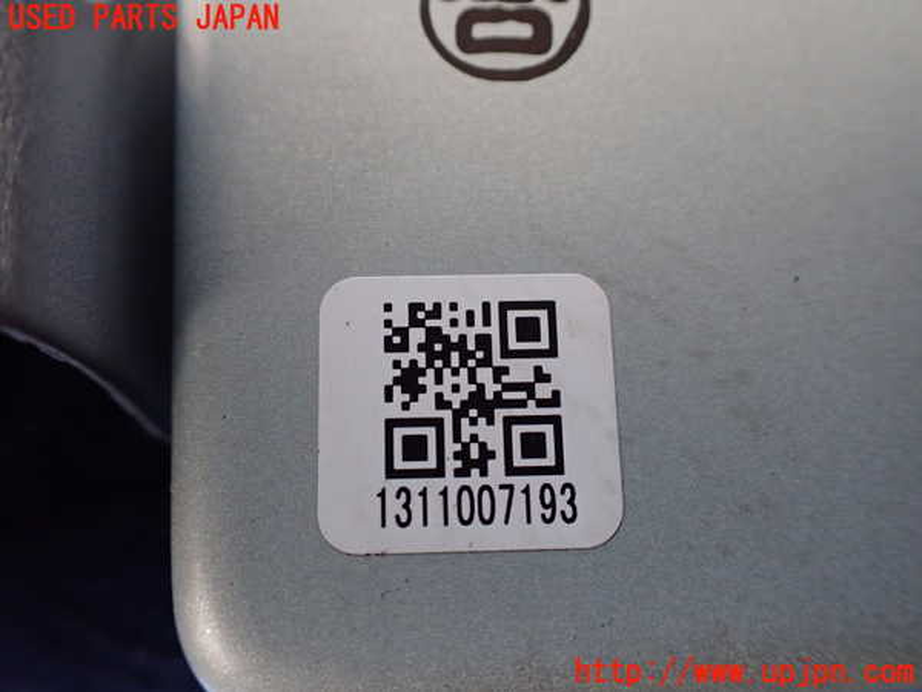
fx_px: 799
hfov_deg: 60.0
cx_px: 461
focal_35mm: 30
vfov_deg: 46.8
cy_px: 346
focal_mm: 5.4
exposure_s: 1/125
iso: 500
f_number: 2.3
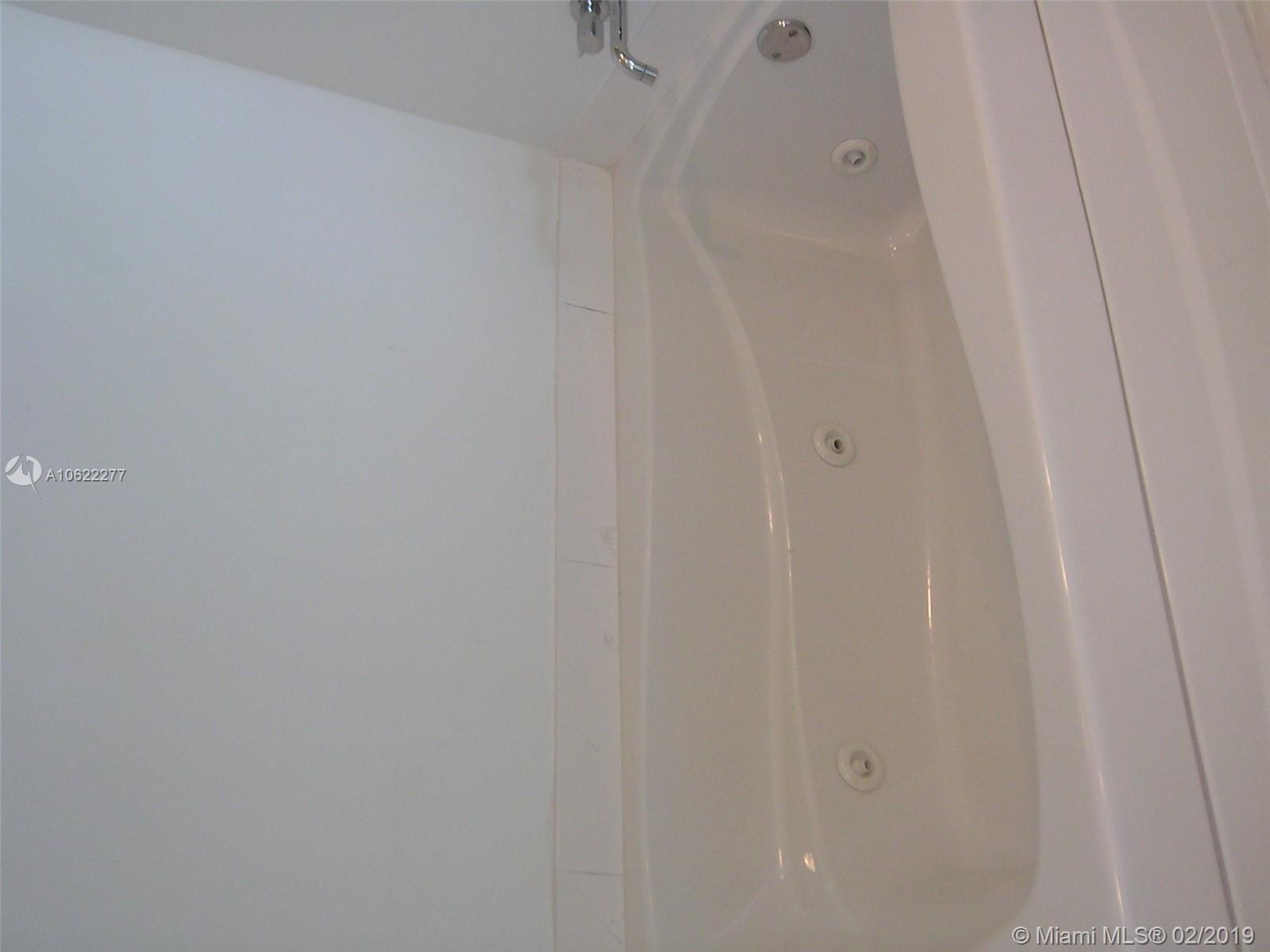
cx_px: 635
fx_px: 1321
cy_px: 476
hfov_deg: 51.4
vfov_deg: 39.7
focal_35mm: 36
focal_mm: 5.6
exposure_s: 1/30
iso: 100
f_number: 2.8
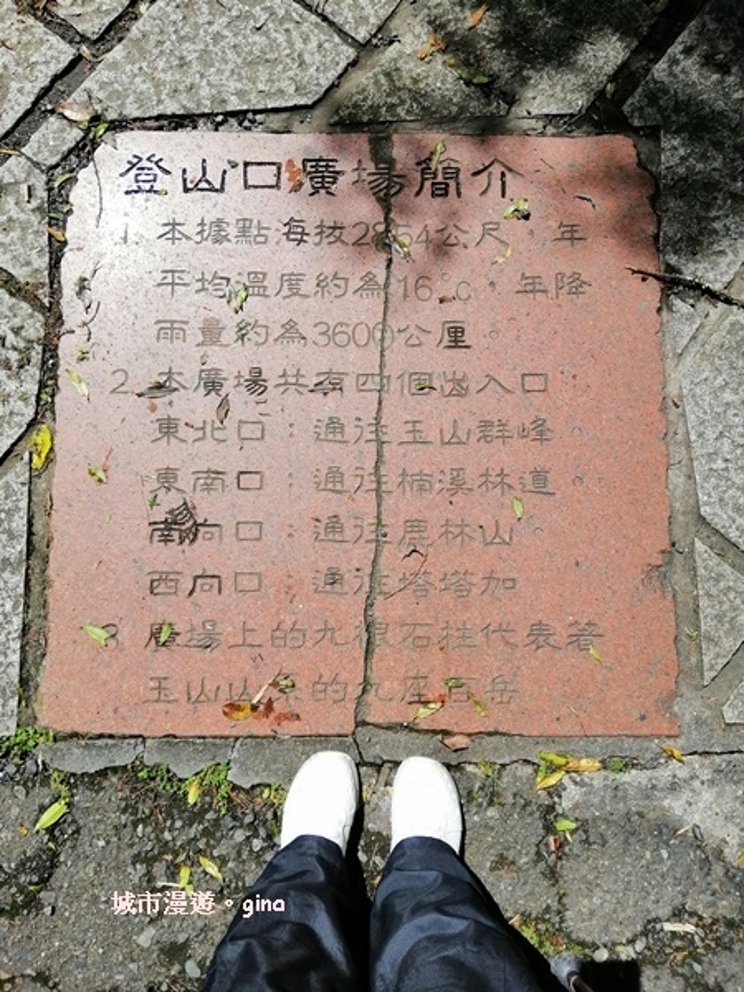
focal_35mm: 26
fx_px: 745
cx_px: 372
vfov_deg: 67.3
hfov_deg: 53.1
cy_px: 496
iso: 50
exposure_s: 1/1125
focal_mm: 3.81
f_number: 2.2
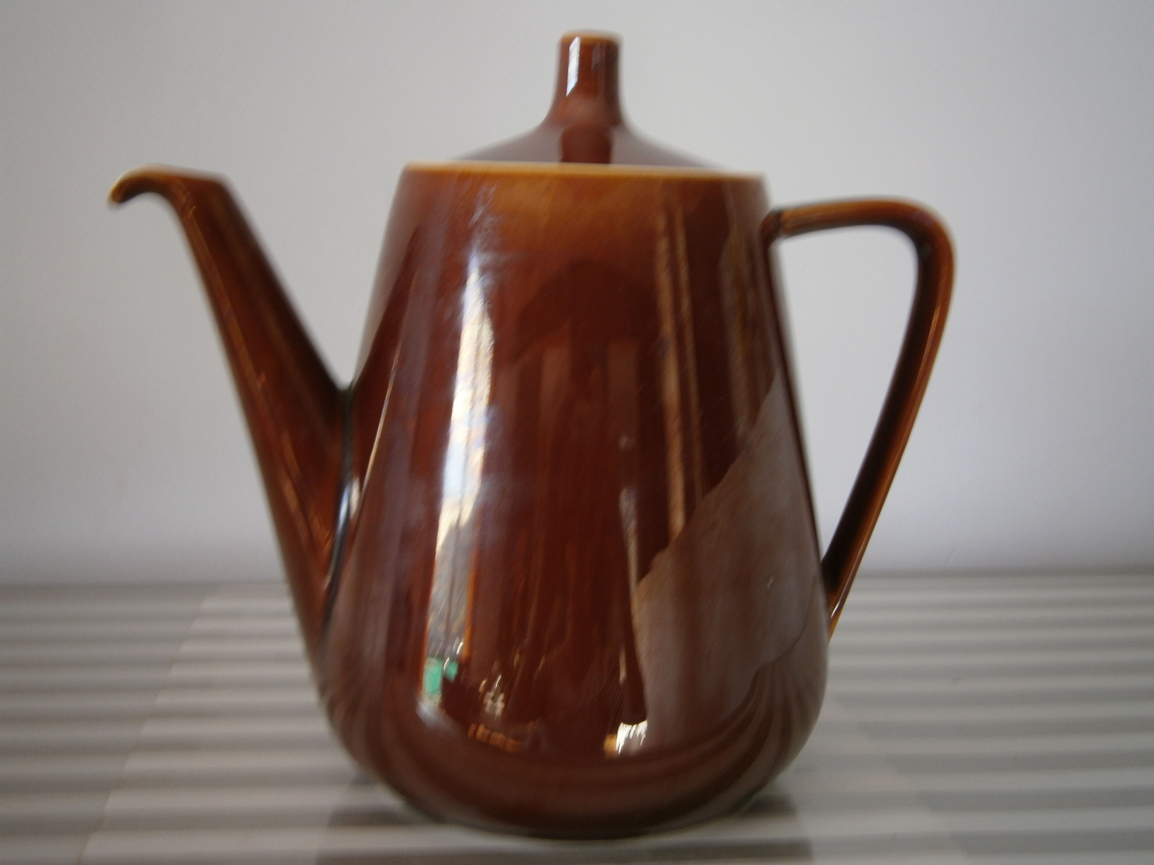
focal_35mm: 47
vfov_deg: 30.9
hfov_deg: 40.4
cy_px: 432
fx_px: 1567
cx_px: 577
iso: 80
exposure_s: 1/40
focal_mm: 8.3
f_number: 3.4
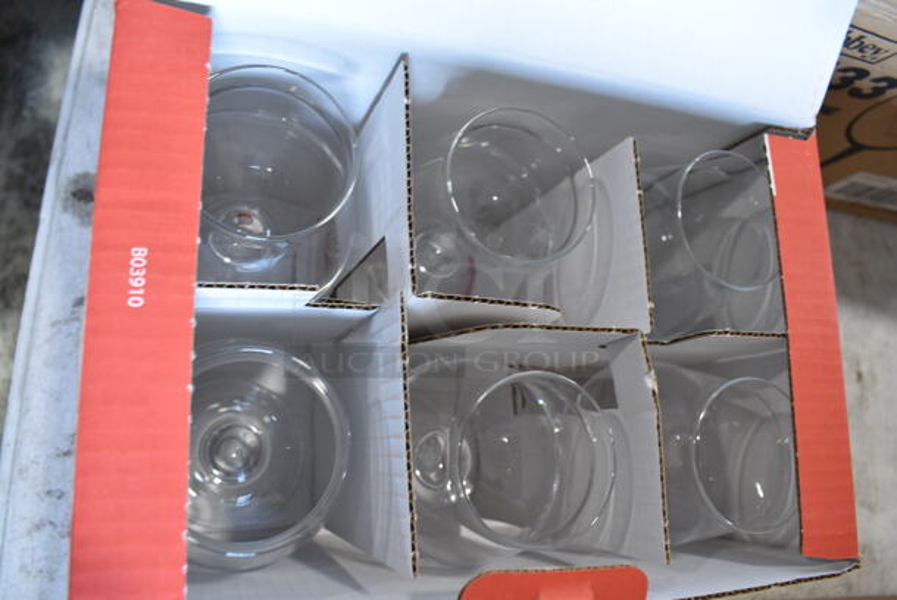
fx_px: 673
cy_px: 300
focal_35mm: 27
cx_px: 448
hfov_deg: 67.3
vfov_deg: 48.0
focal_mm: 18
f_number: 5.6
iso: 640
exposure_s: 1/60
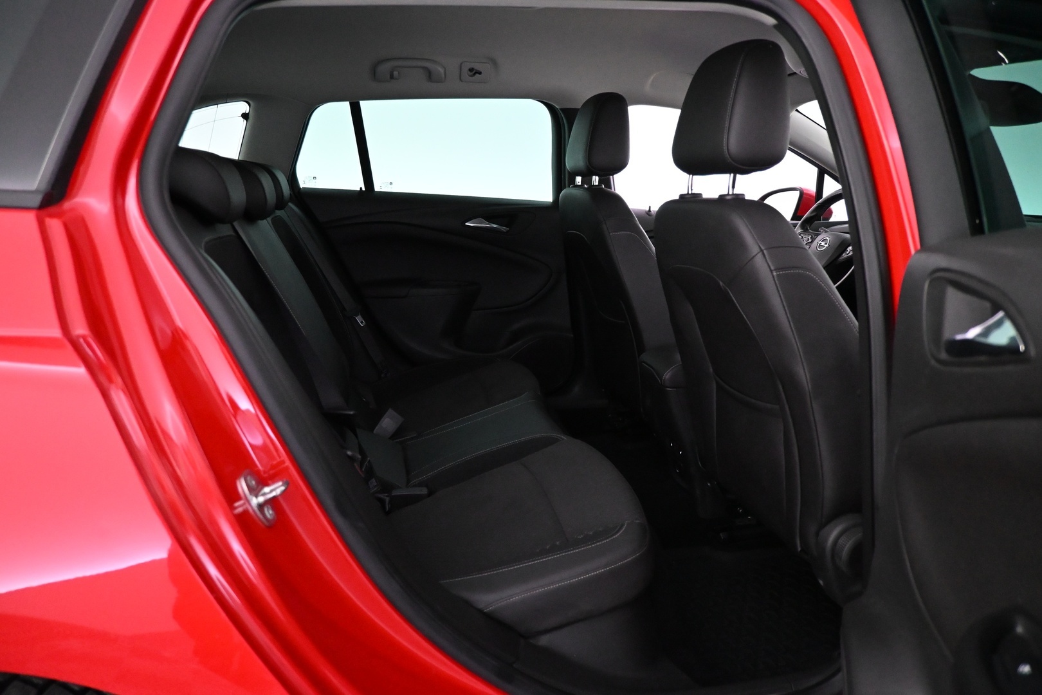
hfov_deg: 73.7
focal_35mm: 24
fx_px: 695
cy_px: 348
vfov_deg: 53.1
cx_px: 521
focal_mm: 16
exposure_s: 1/60
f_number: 3.5
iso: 5000
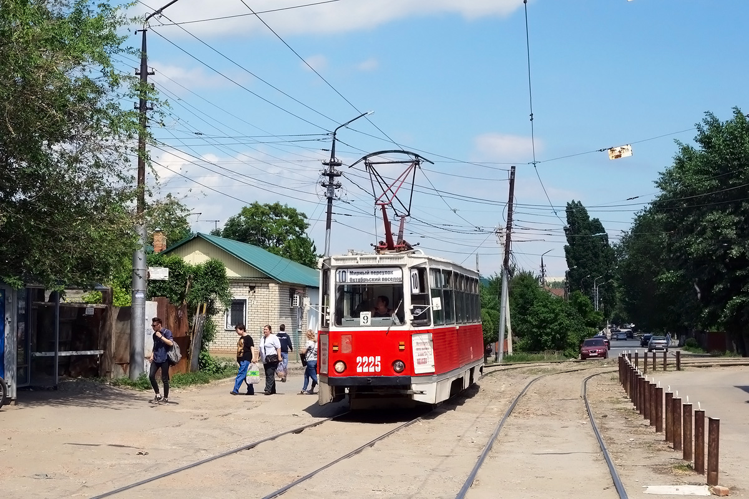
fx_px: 1103
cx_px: 374
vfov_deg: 25.5
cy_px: 250
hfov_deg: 37.5
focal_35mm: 53
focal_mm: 19.53
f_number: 7.1
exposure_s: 1/500
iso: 125
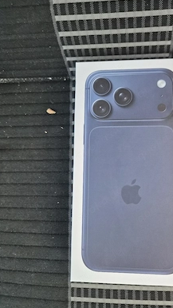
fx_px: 212
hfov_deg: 43.7
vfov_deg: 71.9
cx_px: 116
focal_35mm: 26
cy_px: 151
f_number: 1.8
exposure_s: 1/182
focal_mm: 5.4
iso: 125
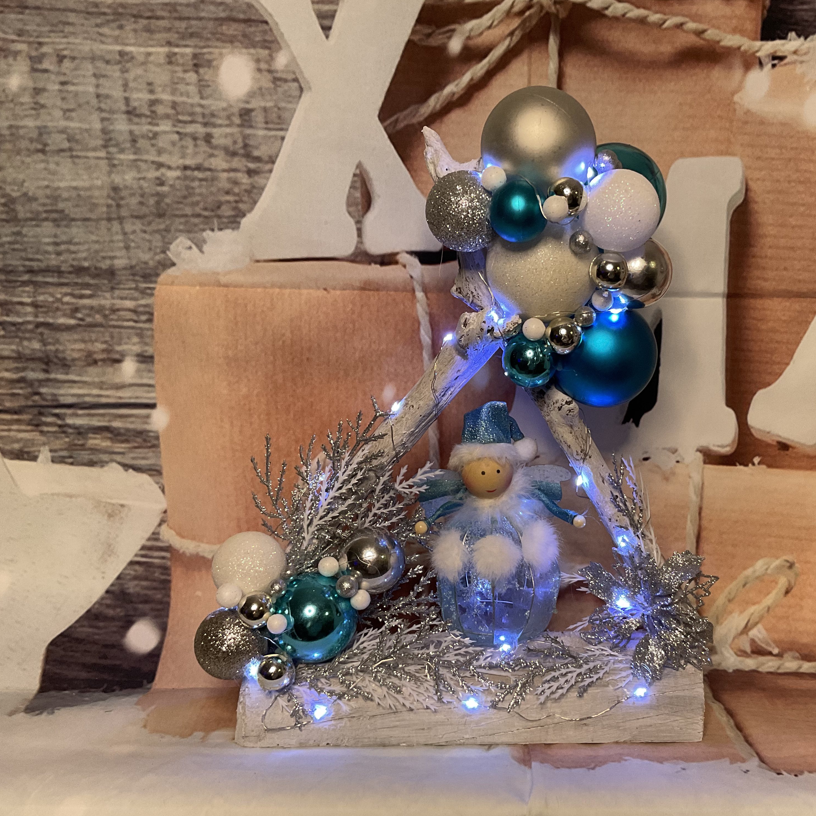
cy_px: 404
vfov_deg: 47.2
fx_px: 933
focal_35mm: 35
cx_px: 524
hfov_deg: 46.7
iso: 125
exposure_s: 1/60
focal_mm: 3
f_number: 1.8
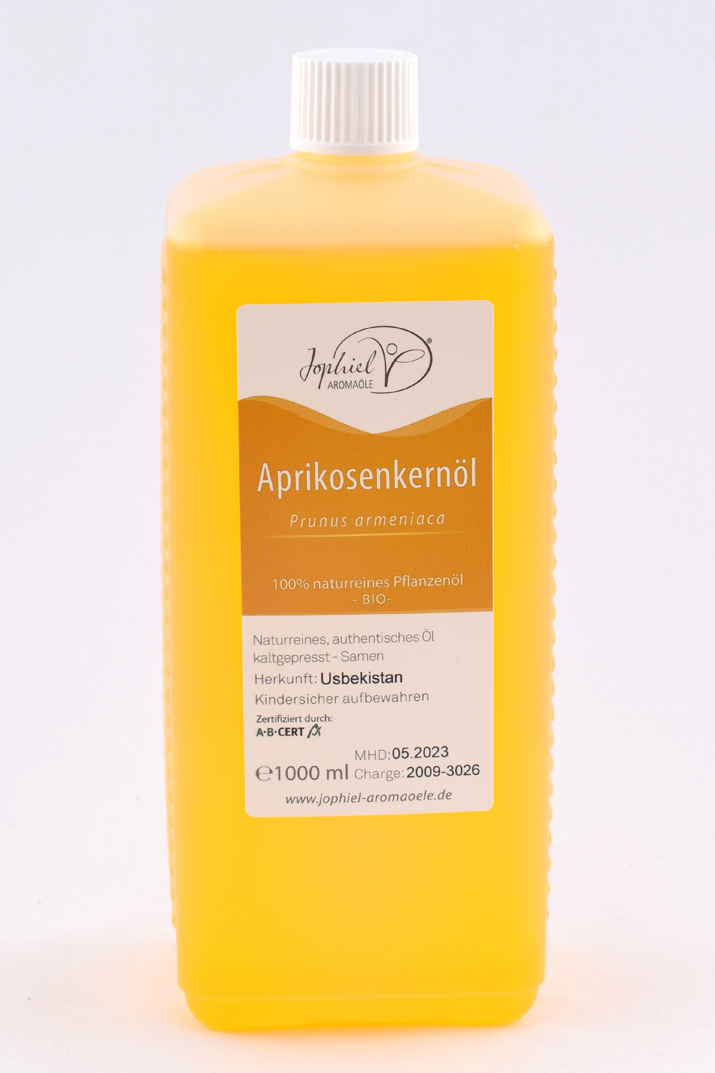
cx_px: 358
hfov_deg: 21.6
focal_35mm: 63
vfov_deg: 31.9
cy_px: 536
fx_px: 1877
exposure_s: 1/100
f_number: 9
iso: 100
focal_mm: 42
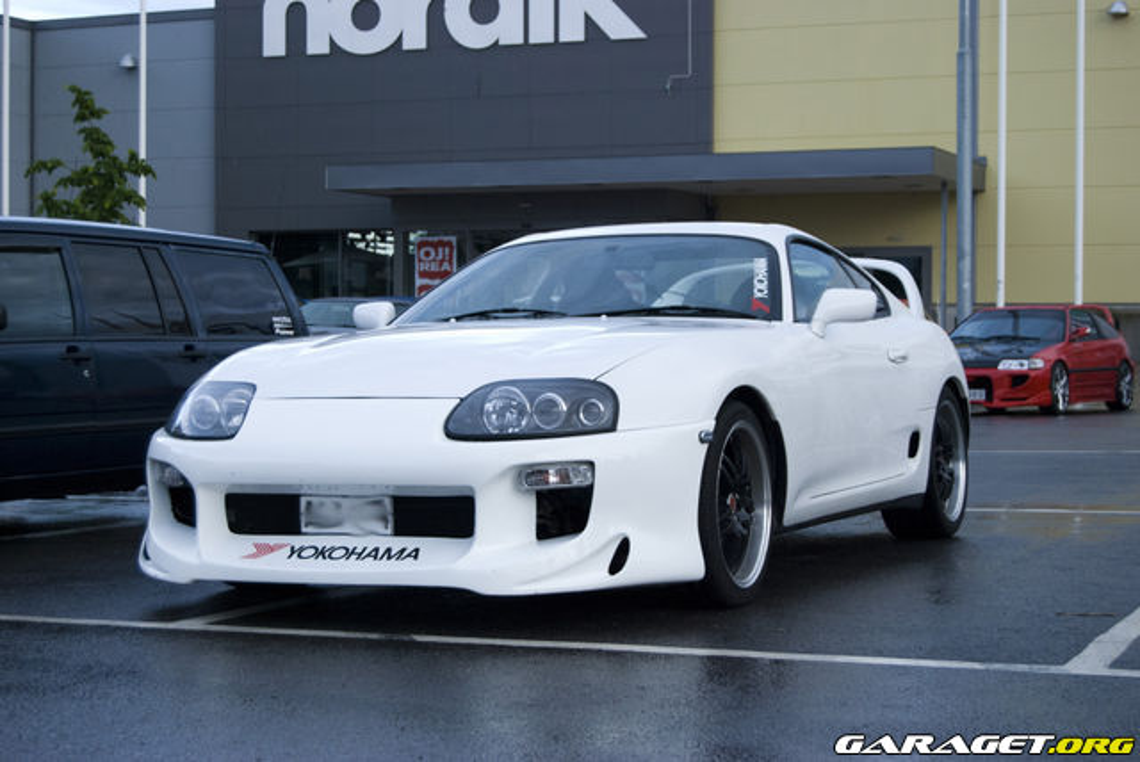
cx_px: 570
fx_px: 2139
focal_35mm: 68
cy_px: 381
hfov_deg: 29.8
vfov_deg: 20.2
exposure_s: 1/200
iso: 800
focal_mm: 45
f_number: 5.3
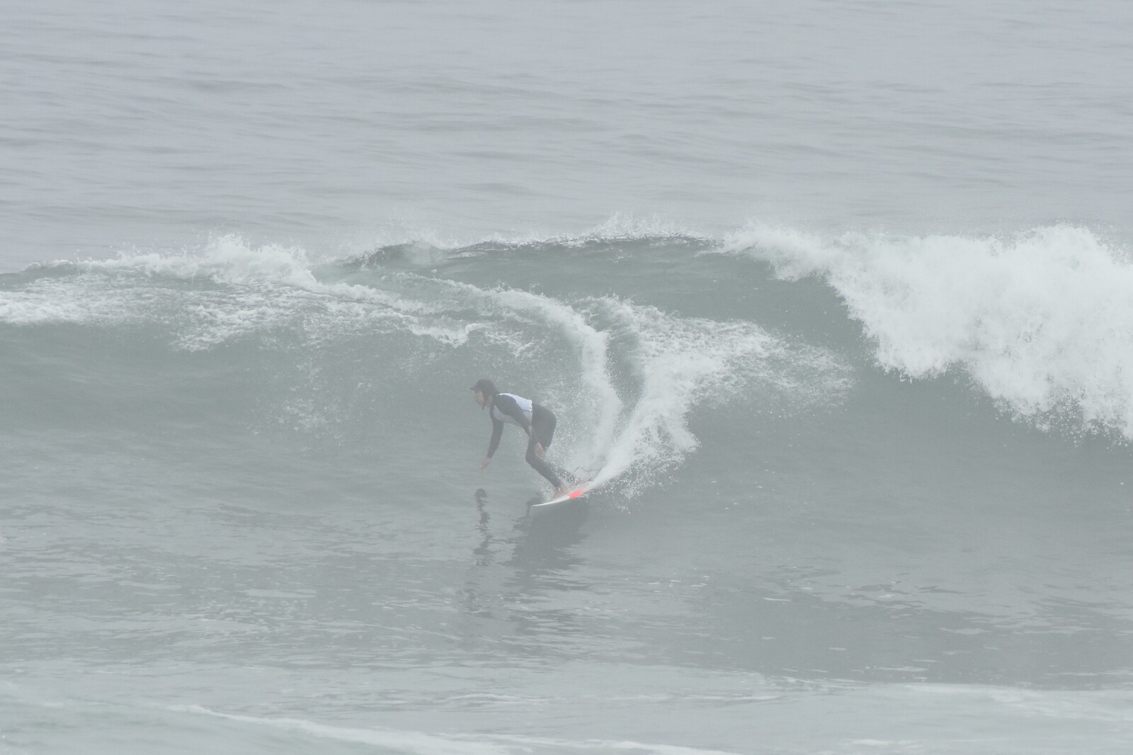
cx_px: 566
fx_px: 11799
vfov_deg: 3.7
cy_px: 378
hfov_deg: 5.5
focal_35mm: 375
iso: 400
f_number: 7.1
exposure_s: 1/2000
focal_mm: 250
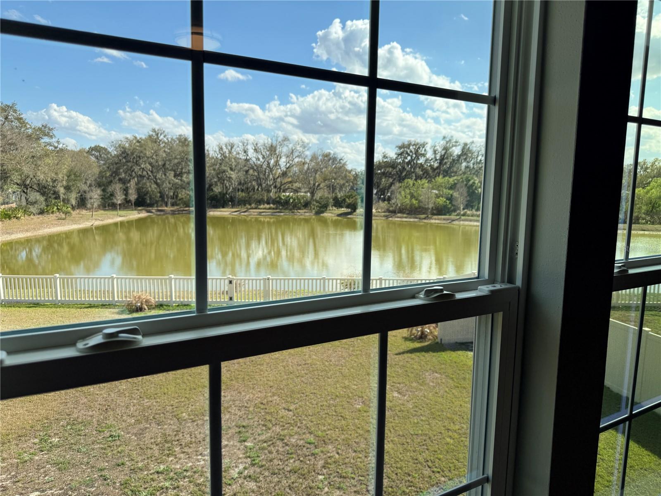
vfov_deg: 56.8
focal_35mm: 24
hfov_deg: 71.6
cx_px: 330
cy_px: 248
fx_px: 458
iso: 80
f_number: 1.78
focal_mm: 6.76
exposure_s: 1/2110
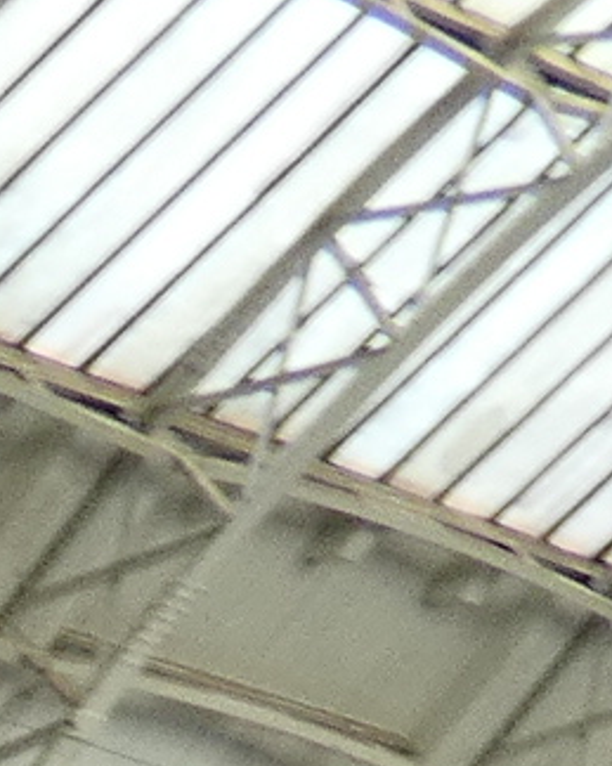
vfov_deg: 4.7
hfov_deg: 4.1
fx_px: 8494
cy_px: 2953
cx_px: -848
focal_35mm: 375
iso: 80
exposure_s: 1/125
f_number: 3.5
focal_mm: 6.5
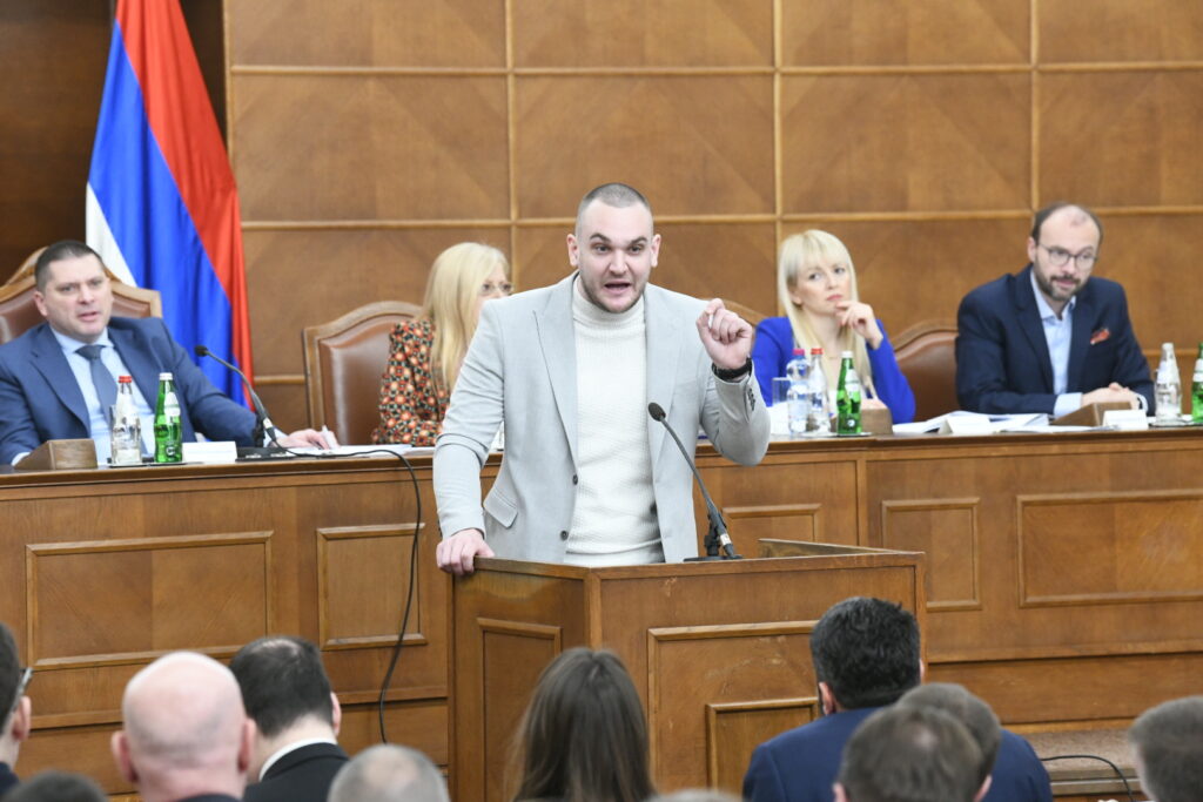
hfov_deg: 12.1
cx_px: 602
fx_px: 5681
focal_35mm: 170
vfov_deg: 8.1
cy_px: 401
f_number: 5
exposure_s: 1/200
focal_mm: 170
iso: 4000
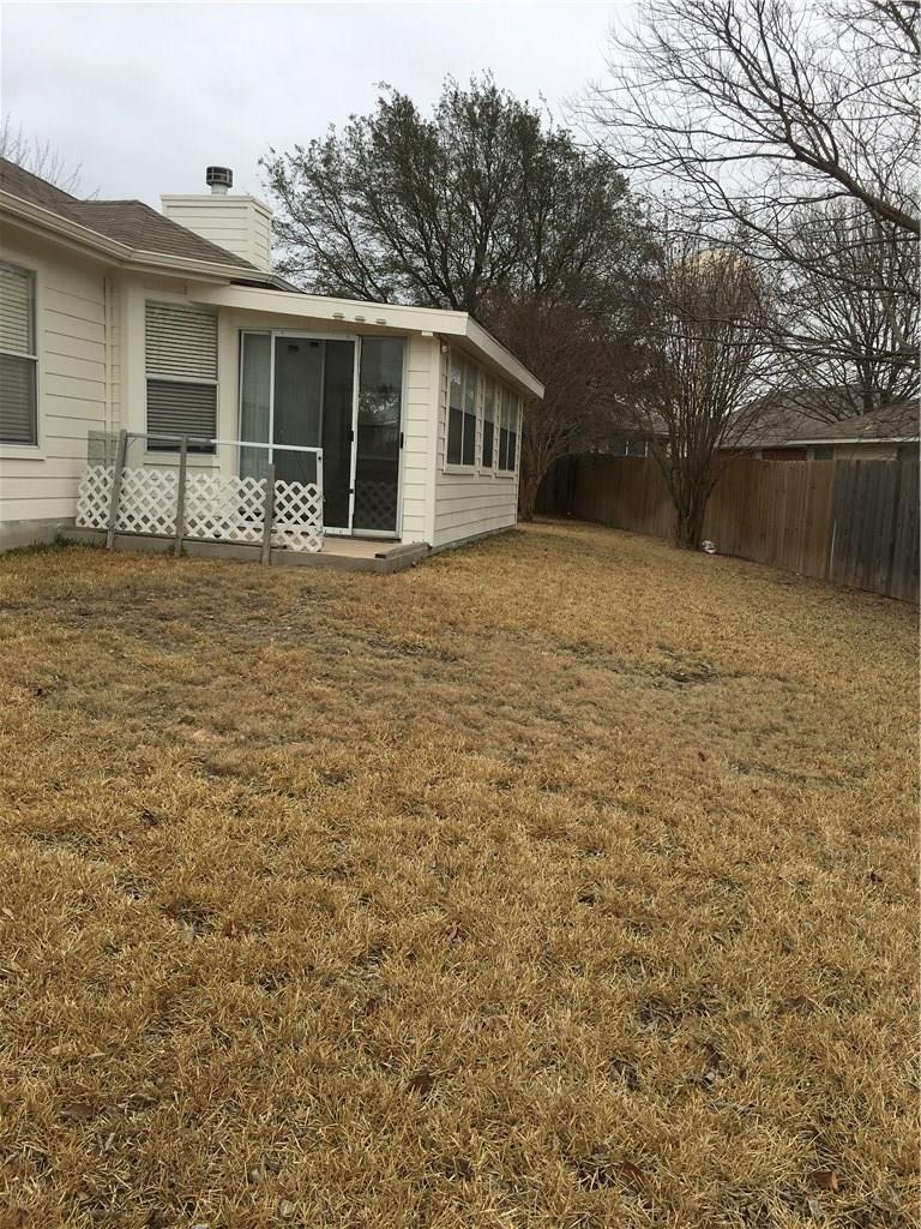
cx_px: 460
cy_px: 614
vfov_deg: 61.7
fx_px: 1029
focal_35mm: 29
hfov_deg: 48.2
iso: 25
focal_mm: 4.15
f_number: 2.2
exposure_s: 1/1399
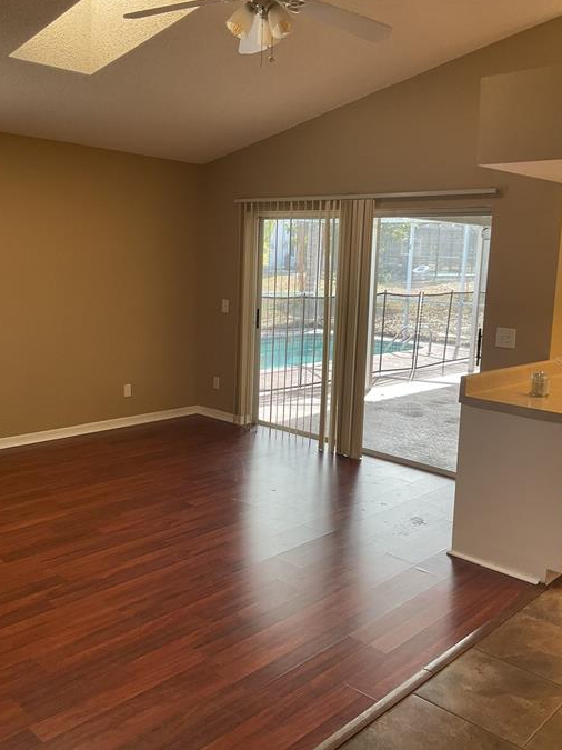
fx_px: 715
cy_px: 360
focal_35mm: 33
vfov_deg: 55.3
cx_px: 287
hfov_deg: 42.9
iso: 40
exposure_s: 1/60
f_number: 1.8
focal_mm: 3
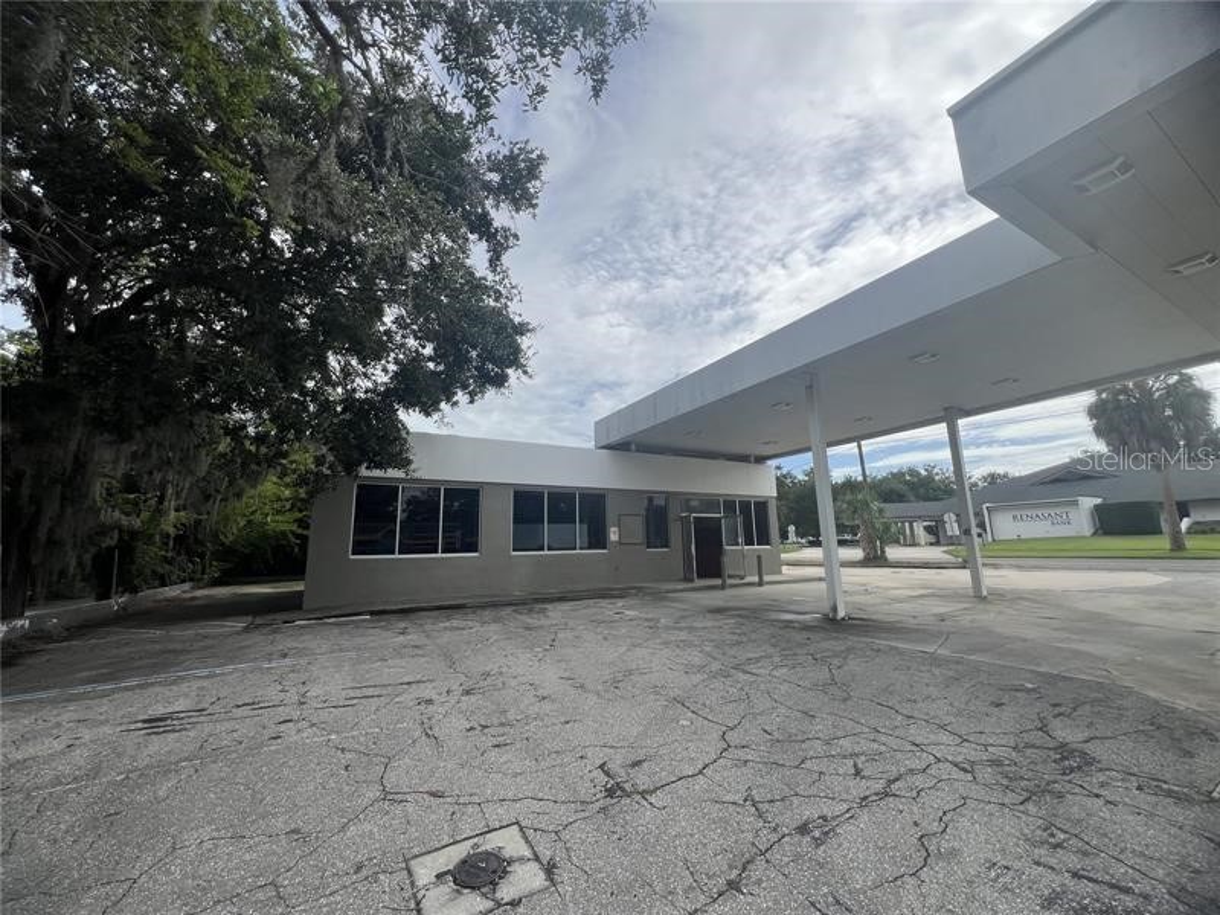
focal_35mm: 13
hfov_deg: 106.2
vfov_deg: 89.9
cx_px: 610
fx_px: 458
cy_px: 458
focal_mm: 1.57
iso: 32
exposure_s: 1/1980
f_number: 1.8
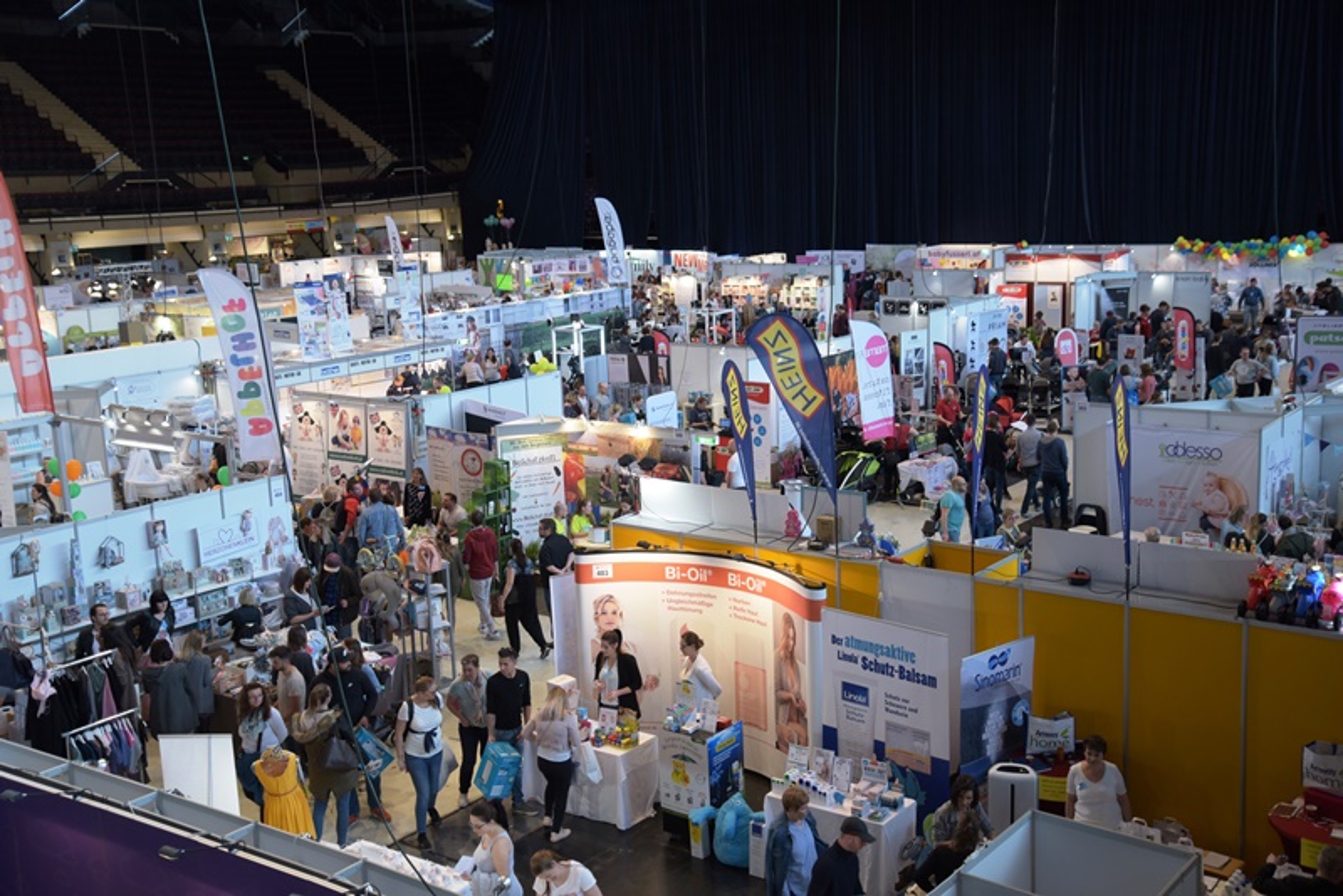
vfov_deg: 31.9
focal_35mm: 42
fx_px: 1567
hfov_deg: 46.4
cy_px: 448
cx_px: 672
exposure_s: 1/160
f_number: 4.2
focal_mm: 42
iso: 800
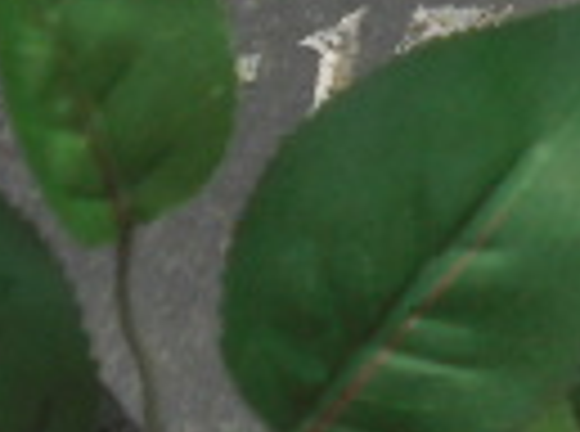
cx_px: 980
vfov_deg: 3.1
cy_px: -464
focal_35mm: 468
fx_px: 7820
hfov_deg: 4.2
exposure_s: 1/500
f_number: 4.7
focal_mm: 16.9
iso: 100
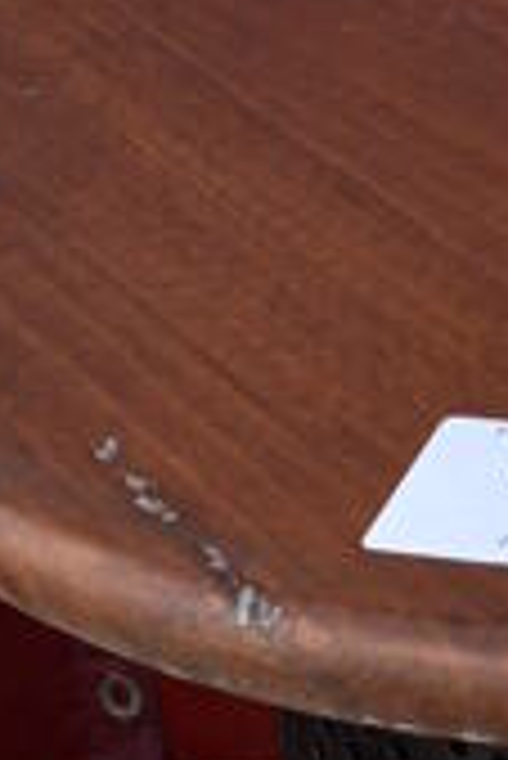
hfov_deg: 9.0
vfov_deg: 13.8
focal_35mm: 146
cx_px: 958
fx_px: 3084
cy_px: 789
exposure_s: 1/160
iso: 200
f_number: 5.6
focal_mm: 18
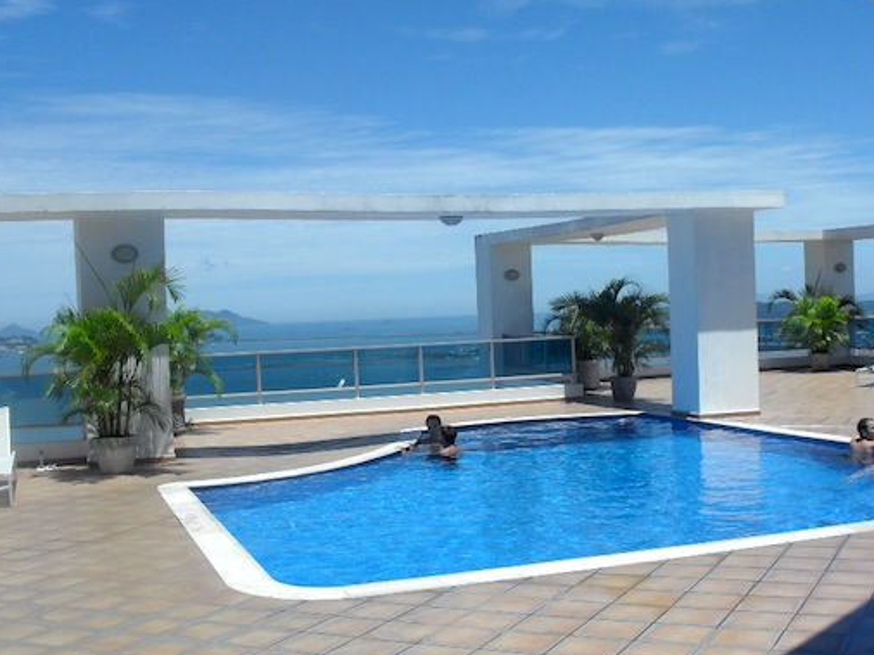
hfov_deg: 41.9
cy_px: 354
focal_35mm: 45
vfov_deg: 32.1
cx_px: 513
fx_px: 1136
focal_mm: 6.3
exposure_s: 1/350
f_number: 8.4
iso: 100
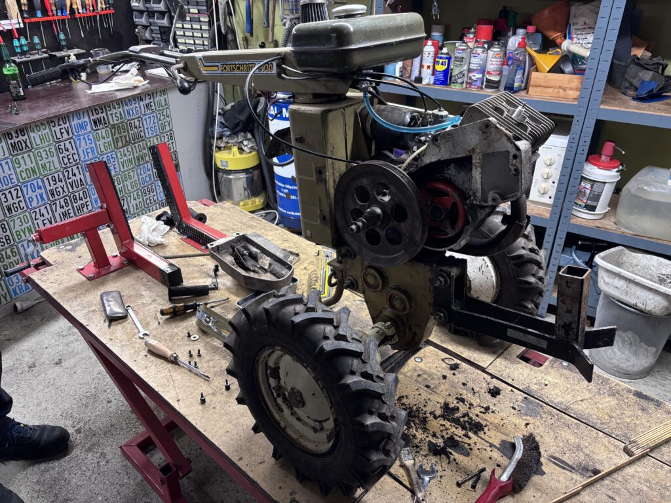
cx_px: 336
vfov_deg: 53.1
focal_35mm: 26
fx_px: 504
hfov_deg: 67.3
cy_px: 252
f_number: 1.6
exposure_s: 1/50
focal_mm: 5.96
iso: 250
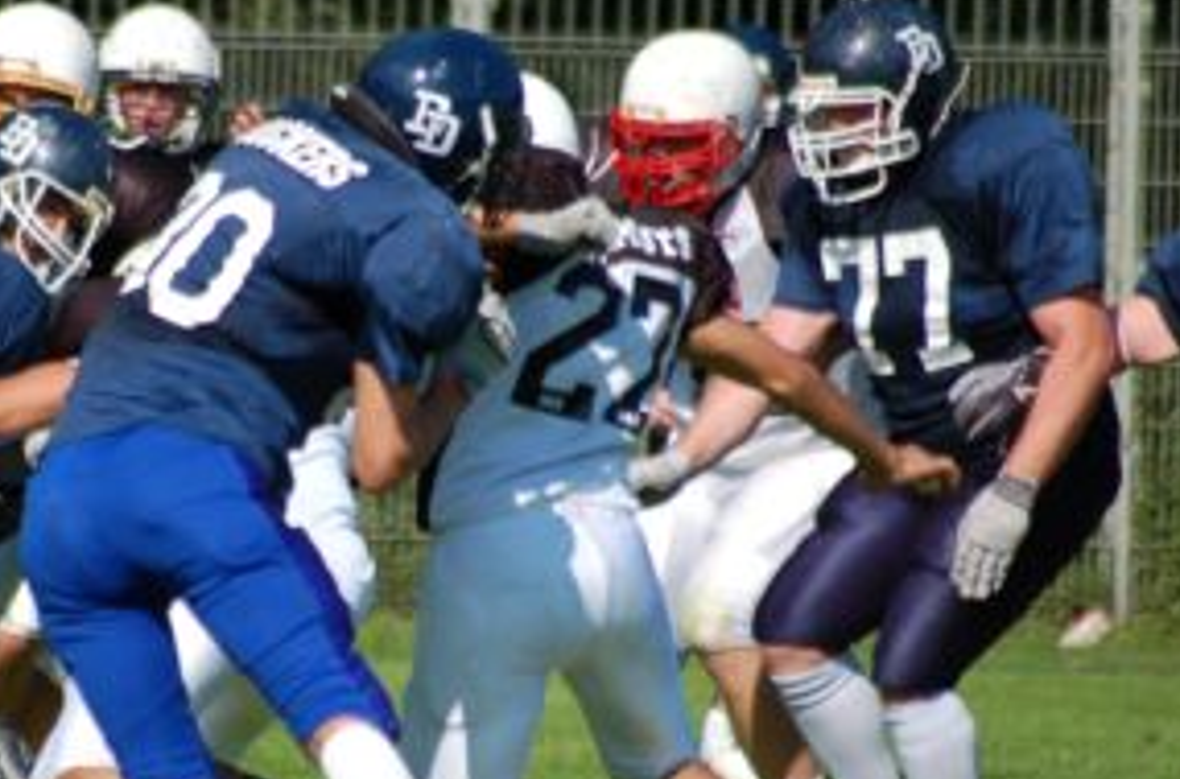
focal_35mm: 642
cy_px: 503
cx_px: 357
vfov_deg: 2.1
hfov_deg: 3.2
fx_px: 20985
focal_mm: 270
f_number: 5.6
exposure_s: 1/1000
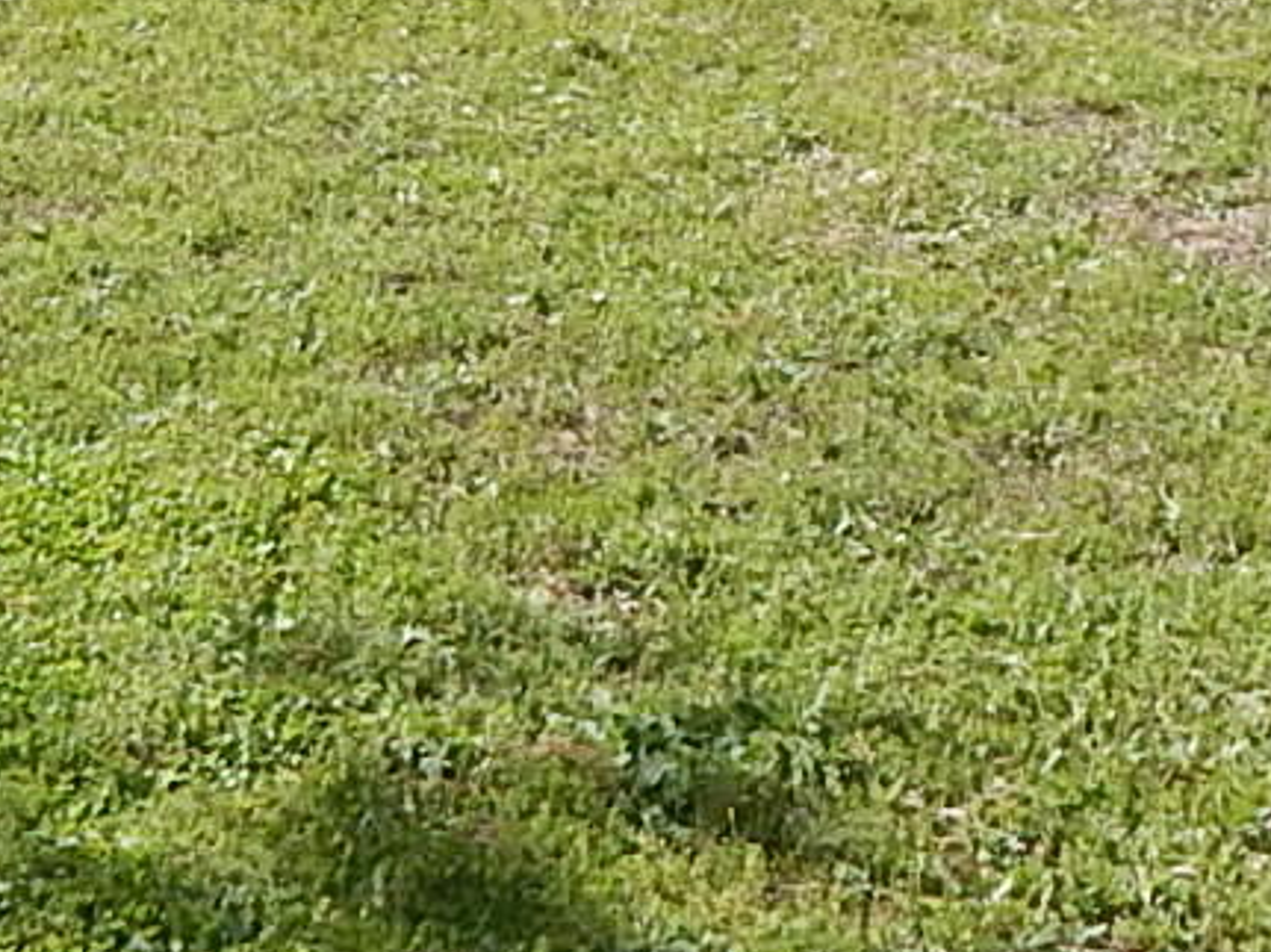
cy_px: -643
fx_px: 4258
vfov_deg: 12.0
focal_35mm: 116
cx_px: 640
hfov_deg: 17.0
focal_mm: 4
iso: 125
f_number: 3
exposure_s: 1/1000
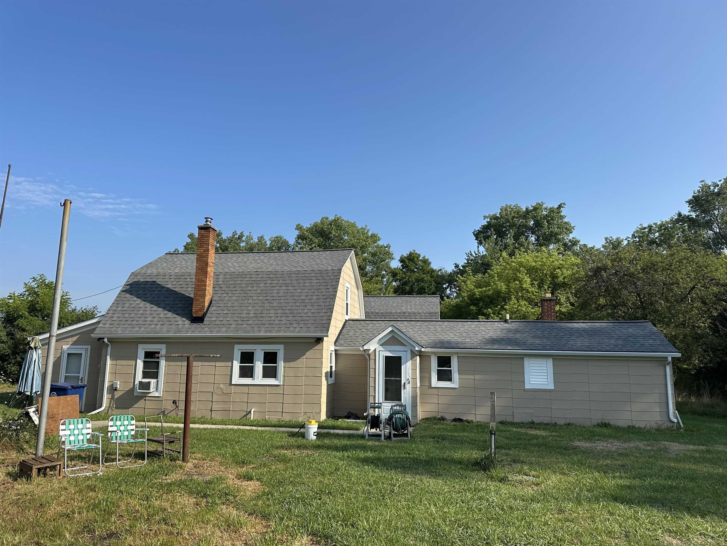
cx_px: 364
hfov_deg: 71.6
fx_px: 504
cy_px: 273
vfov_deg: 56.8
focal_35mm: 24
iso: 80
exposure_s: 1/3717
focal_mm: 6.86
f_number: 1.78
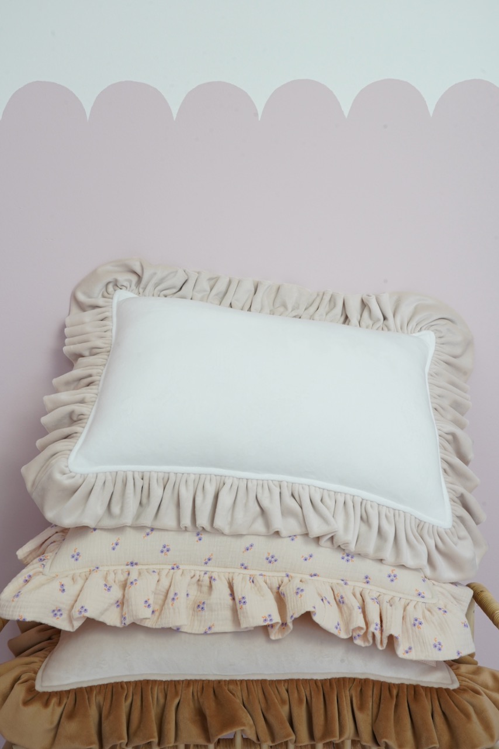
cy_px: 374
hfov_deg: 36.9
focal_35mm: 36
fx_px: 748
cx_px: 250
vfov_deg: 53.1
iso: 1000
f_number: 16
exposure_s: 1/5
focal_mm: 36
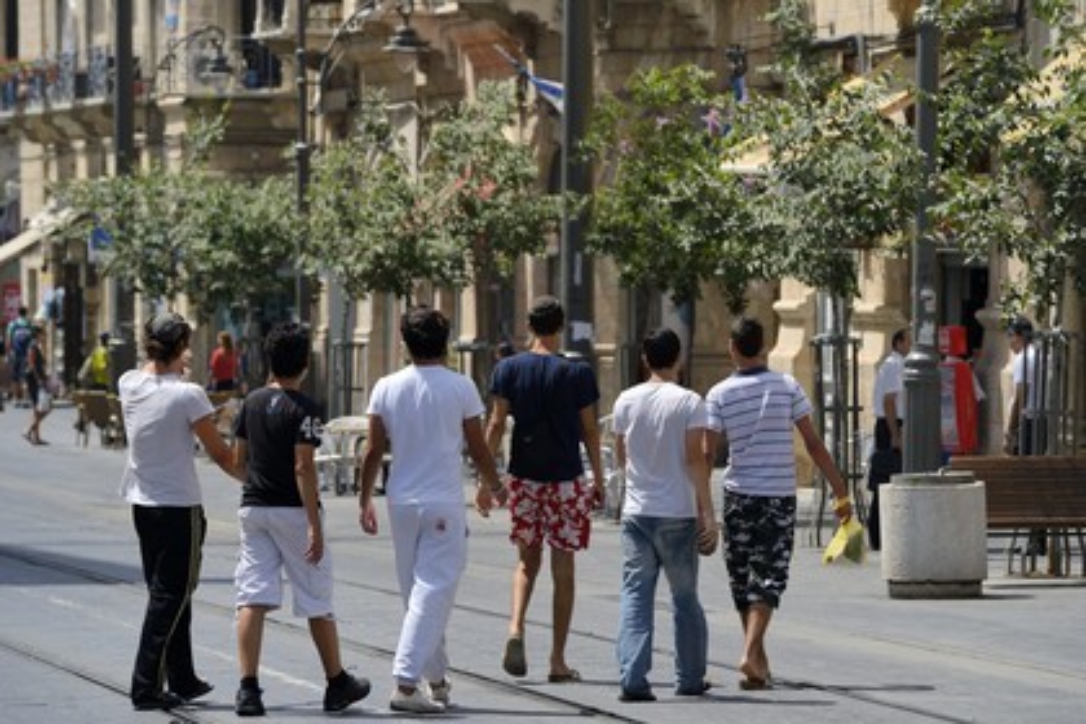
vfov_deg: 7.4
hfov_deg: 11.1
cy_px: 362
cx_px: 543
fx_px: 5580
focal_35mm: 185
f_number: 7.1
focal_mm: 185
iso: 100
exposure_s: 1/400
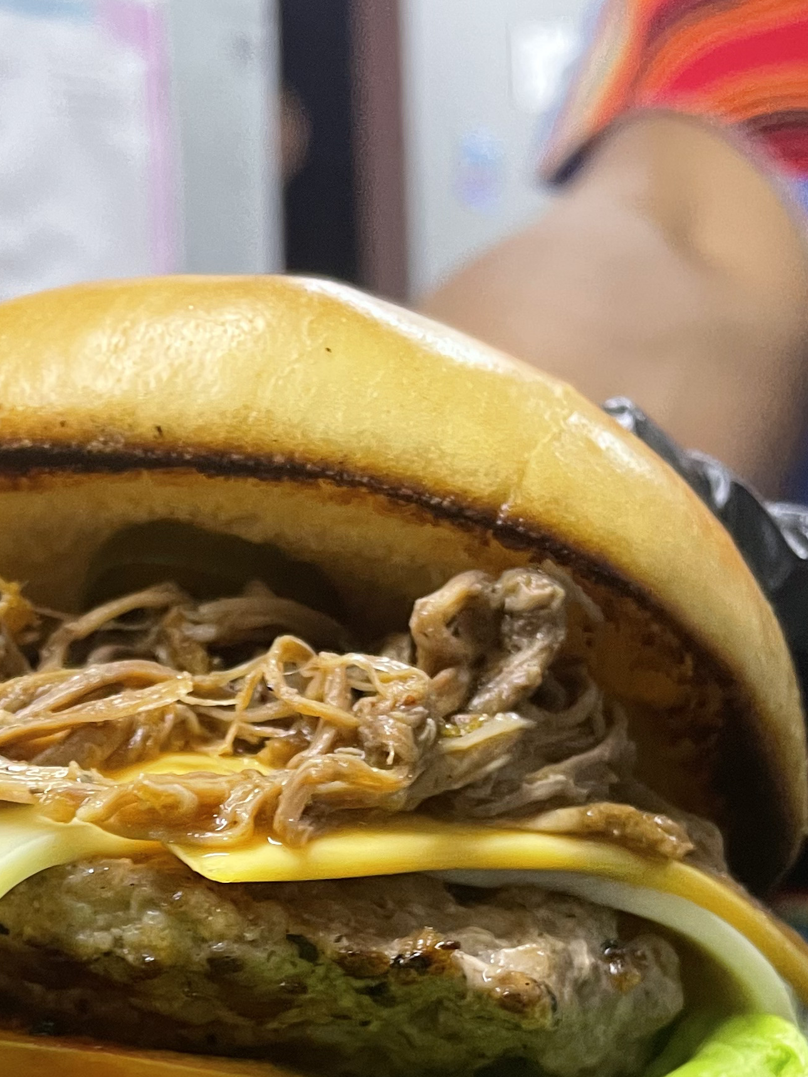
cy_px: 1082
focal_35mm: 61
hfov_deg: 23.6
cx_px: 149
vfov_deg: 29.5
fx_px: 1899
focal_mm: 4.2
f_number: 1.6
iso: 200
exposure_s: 1/60
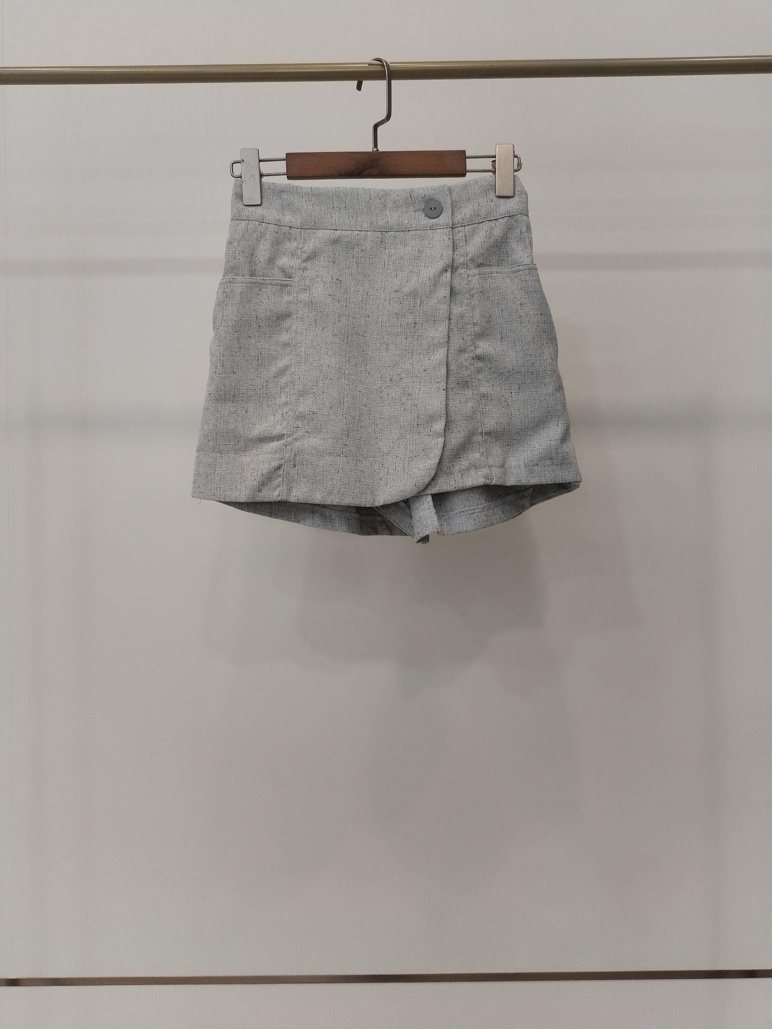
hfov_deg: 48.2
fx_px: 862
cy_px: 514
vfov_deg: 61.7
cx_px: 386
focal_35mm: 29
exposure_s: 1/60
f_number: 1.8
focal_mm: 4.75
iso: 186
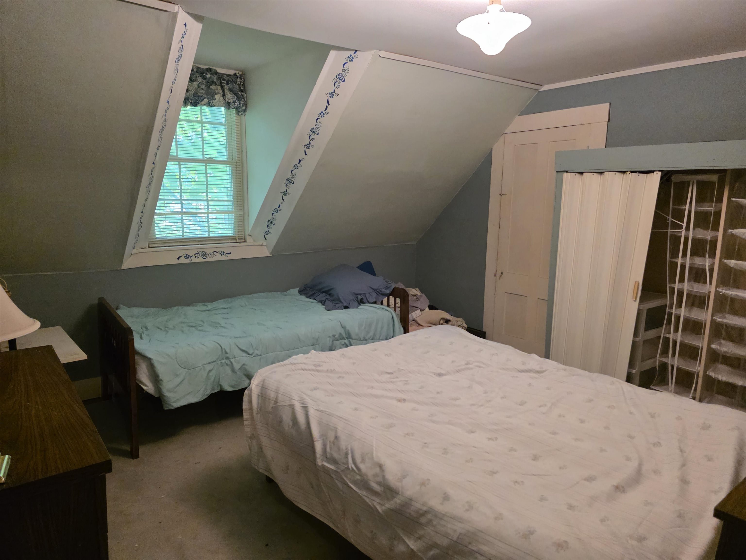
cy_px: 280
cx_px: 373
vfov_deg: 58.9
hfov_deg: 73.9
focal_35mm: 23
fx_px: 496
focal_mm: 6.3
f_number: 1.7
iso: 1000
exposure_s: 1/120
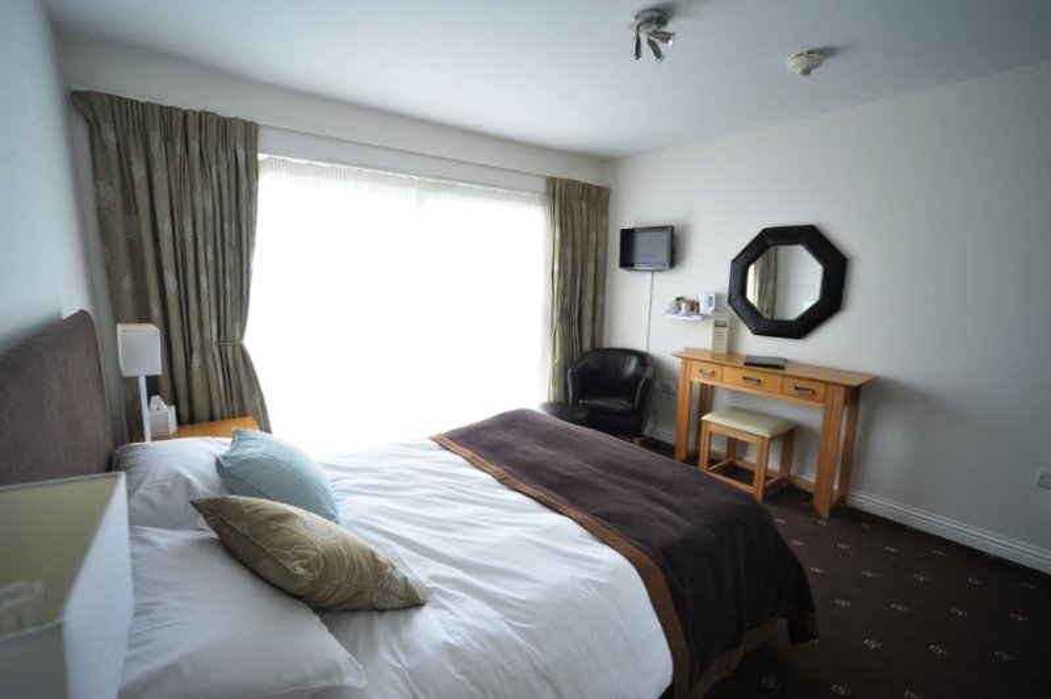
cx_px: 526
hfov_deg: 96.8
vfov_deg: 73.6
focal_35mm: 16
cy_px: 350
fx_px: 467
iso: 250
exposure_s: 1/60
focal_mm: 16
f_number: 5
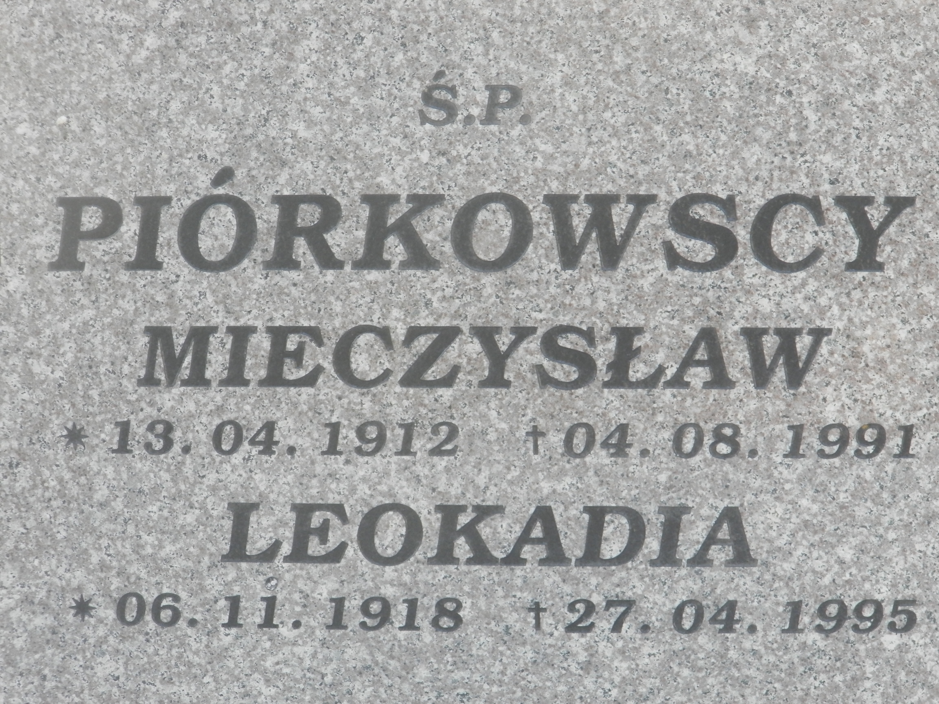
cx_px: 470
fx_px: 4883
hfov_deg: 11.0
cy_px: 352
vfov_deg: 8.2
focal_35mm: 180
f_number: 5.1
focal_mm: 32.1
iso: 200
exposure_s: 1/60
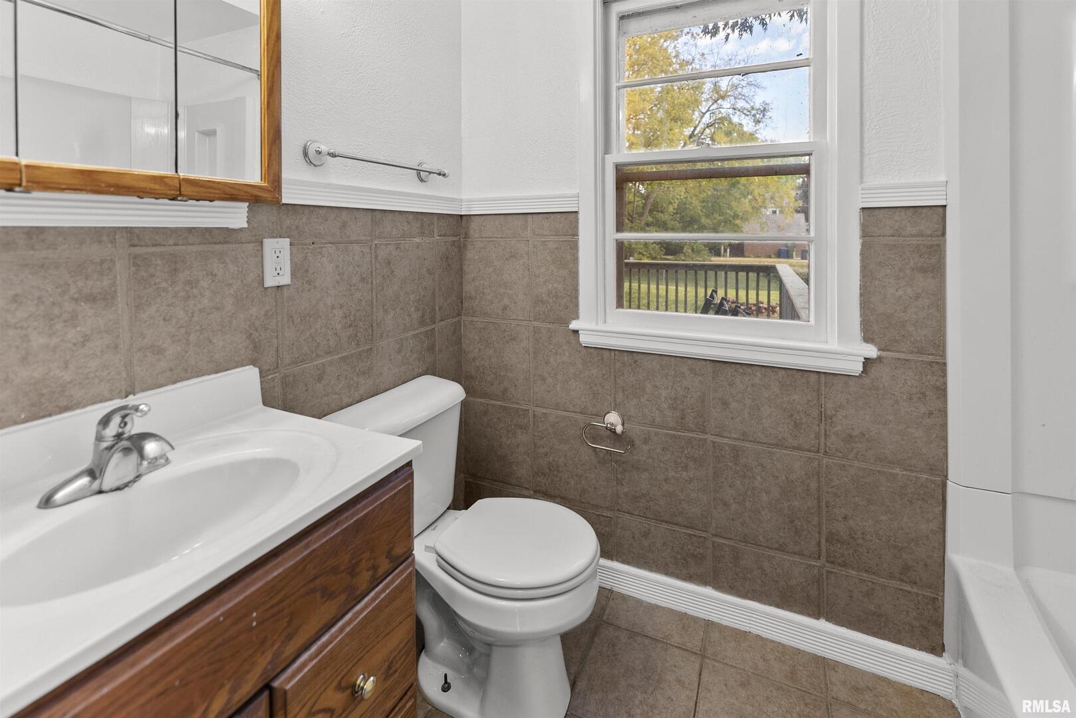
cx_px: 538
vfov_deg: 81.3
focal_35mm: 14
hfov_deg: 104.2
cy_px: 359
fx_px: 419
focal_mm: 14
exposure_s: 1/15
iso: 160
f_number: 2.8
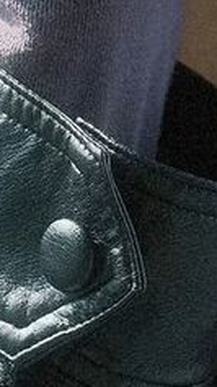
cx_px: 129
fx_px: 5913
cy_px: -50
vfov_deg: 3.7
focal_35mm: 577
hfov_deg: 2.1
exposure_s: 1/500
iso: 800
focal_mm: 55
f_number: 2.8
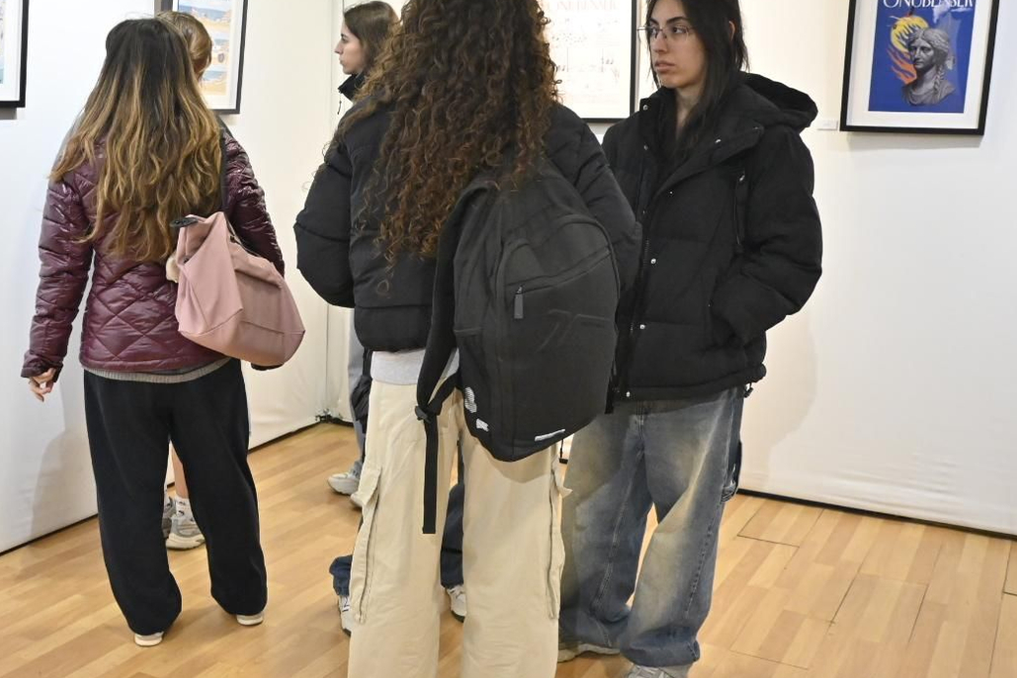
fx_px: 1219
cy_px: 341
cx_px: 395
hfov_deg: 45.0
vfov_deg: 31.1
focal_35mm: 43
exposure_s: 1/200
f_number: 3.8
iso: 2000
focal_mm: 18.5
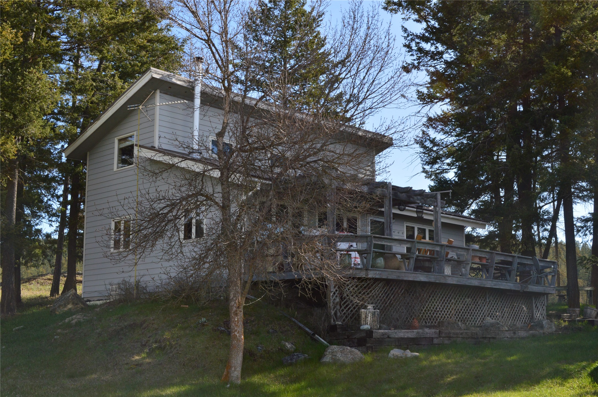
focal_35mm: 48
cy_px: 198
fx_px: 797
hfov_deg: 41.1
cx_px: 299
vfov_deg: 28.0
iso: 400
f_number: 10
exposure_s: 1/250
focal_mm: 32
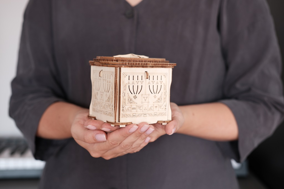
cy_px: 94
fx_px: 418
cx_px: 142
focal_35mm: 53
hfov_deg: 37.5
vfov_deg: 25.5
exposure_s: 1/40
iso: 250
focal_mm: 35
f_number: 2.8
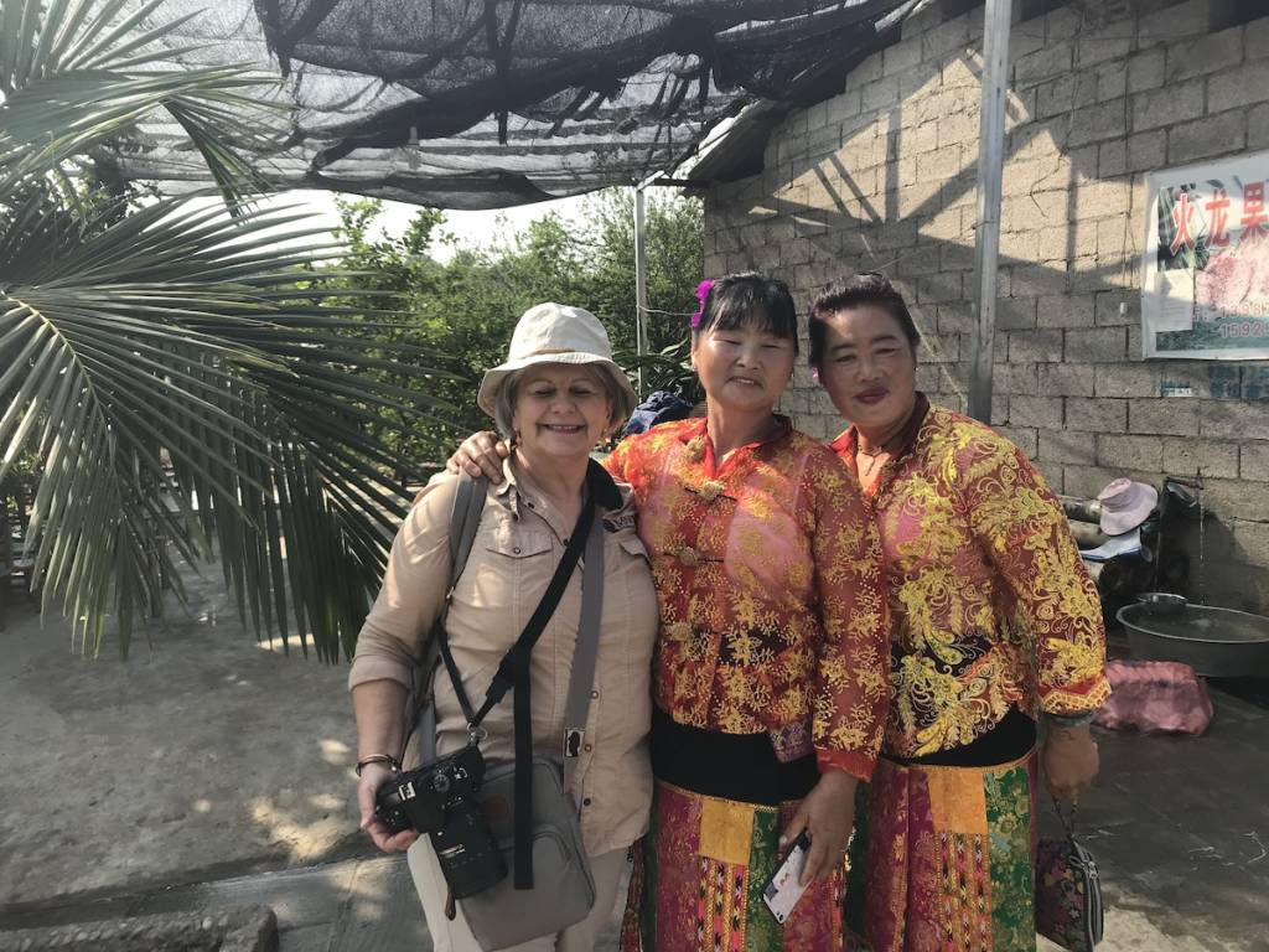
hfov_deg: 63.4
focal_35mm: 28
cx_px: 634
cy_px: 476
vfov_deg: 49.7
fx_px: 1026
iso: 20
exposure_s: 1/1064
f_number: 1.8
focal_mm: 3.99
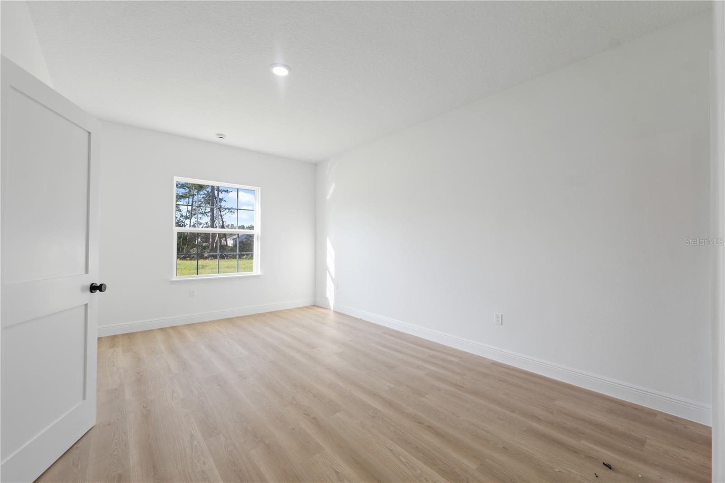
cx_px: 362
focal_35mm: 14
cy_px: 242
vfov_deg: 81.2
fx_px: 282
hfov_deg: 104.3
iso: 400
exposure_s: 1/13
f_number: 8
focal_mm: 14
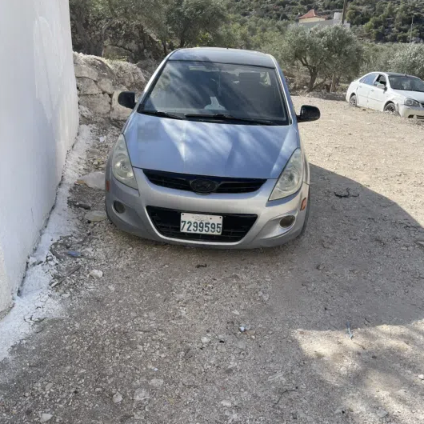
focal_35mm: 30
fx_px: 416
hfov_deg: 54.0
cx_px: 214
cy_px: 206
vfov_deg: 54.0
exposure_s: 1/1821
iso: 32
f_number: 1.6
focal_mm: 5.1
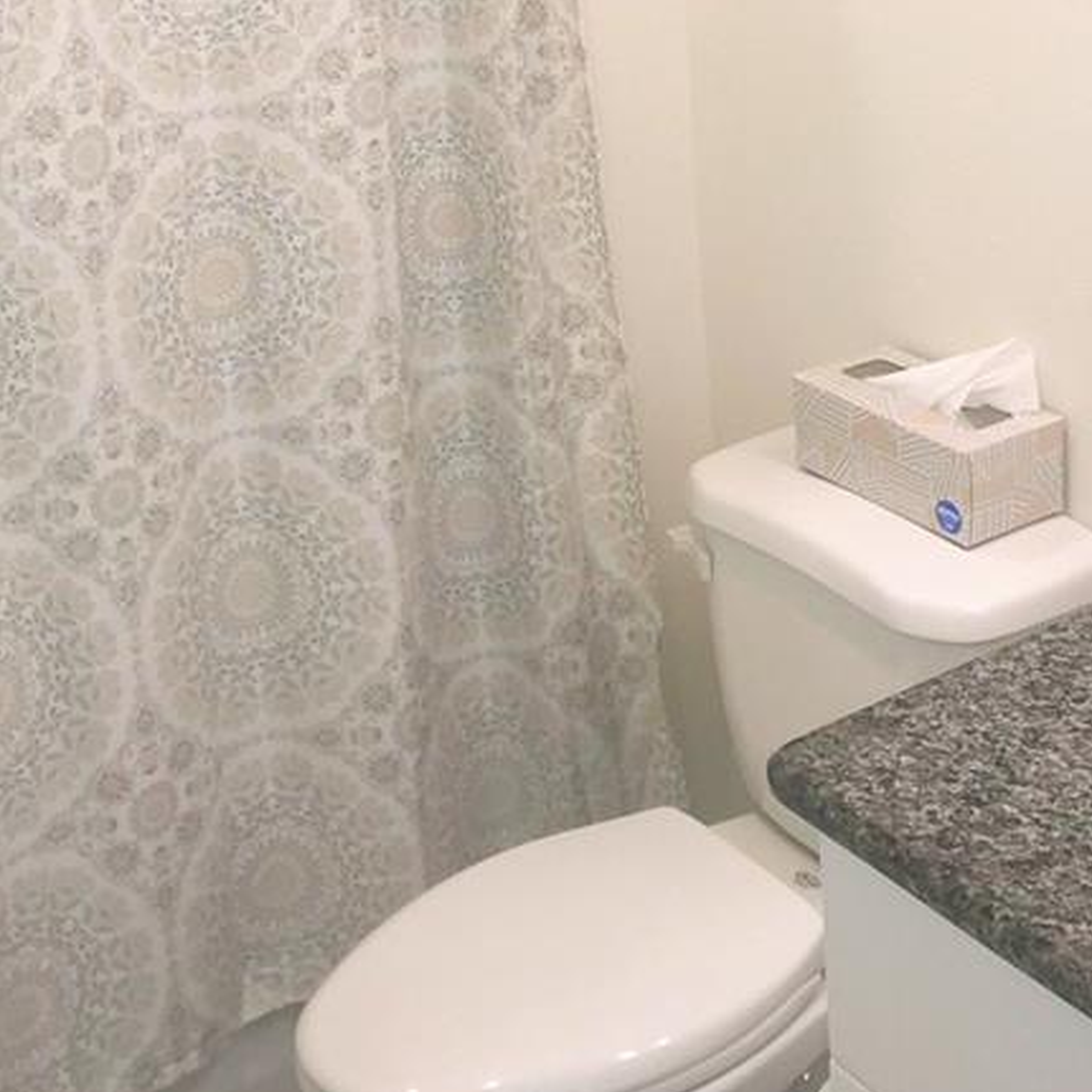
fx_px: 2463
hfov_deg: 25.0
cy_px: 135
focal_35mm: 69
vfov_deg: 24.4
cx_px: 650
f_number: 1.8
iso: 20
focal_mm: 3.99
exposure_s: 1/64
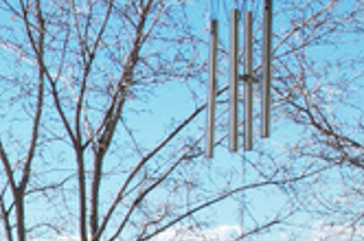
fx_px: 1372
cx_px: -423
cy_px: 448
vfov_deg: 9.5
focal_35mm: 136
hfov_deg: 12.7
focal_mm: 8.38
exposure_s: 1/2000
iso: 160
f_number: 2.8
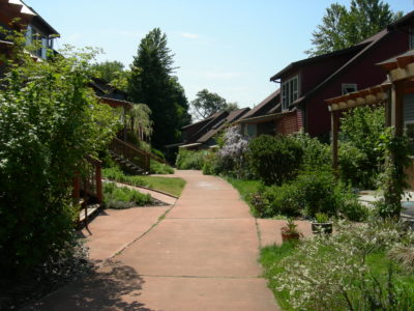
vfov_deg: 39.7
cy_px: 156
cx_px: 207
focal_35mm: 36
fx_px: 431
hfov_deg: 51.4
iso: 64
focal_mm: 7.5
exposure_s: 1/258
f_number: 6.8
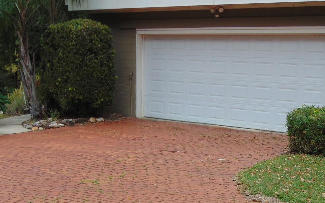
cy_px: 164
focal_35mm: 72
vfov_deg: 17.9
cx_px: 200
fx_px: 638
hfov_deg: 28.5
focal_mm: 7.6
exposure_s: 1/200
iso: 80
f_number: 3.3
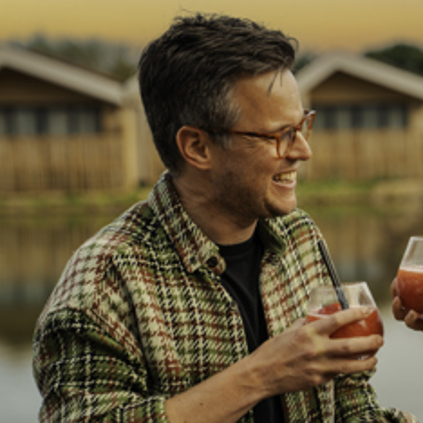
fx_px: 1507
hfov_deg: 15.7
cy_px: 245
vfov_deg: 16.0
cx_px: 426
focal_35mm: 109
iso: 100
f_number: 2.8
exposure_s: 1/160
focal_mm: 60
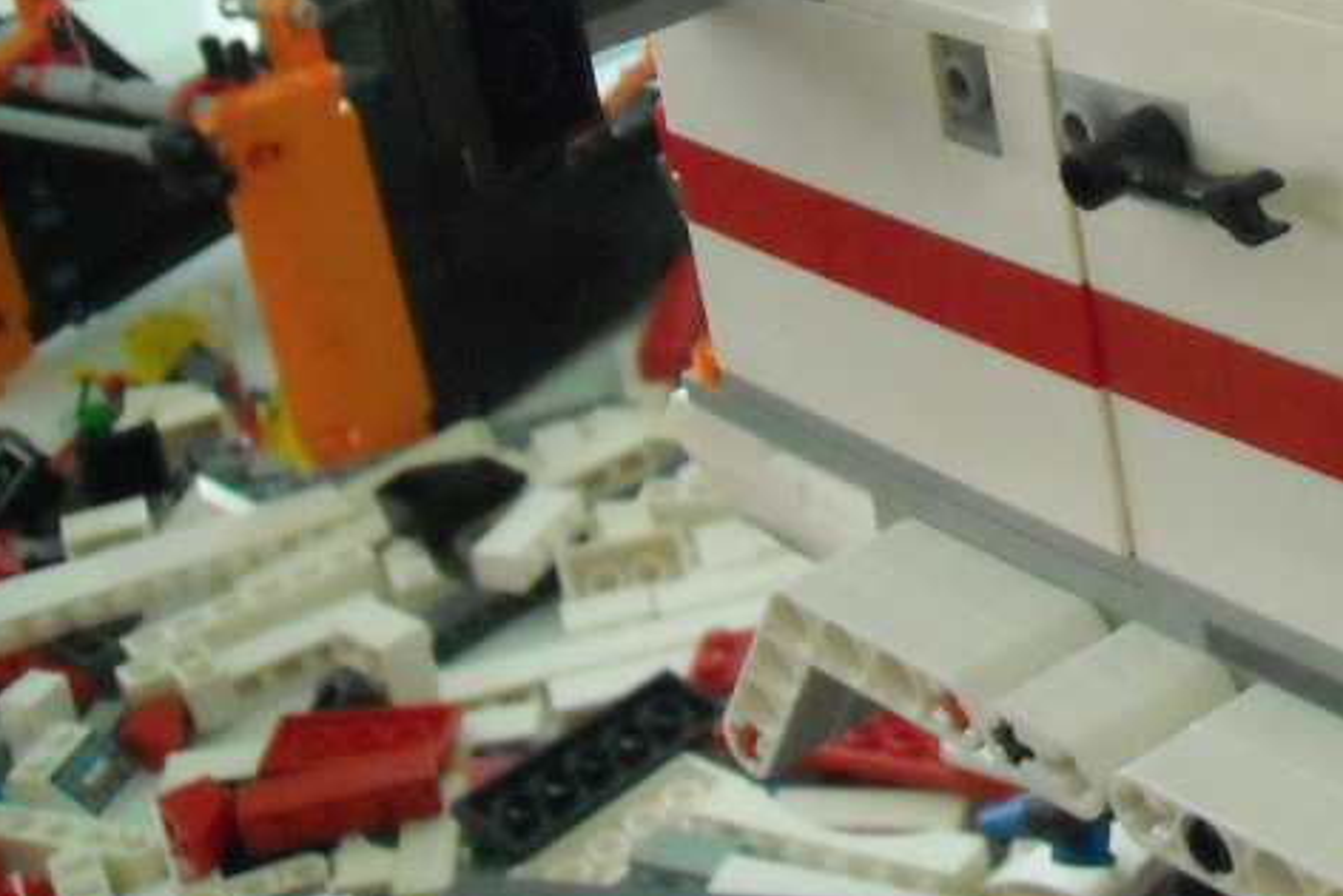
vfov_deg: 16.7
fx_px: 2948
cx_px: 1349
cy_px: -108
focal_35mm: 79
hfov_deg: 24.5
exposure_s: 1/21
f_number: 2.8
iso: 800
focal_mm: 5.7
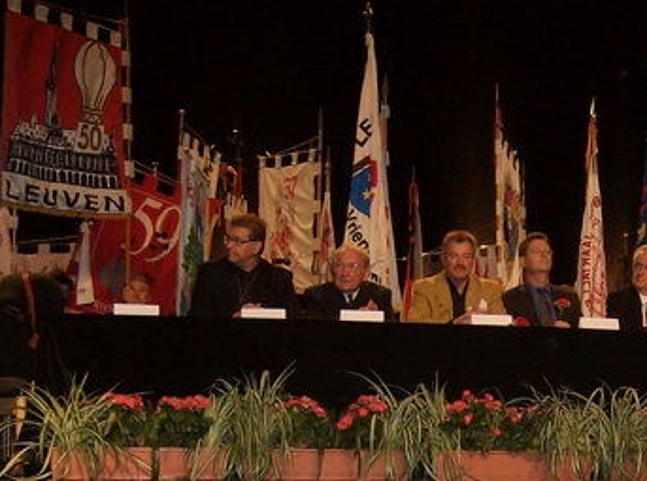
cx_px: 502
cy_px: 414
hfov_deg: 30.2
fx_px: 1174
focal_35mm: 63
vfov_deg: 22.7
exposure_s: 1/60
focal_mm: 6
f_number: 2.8
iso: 200
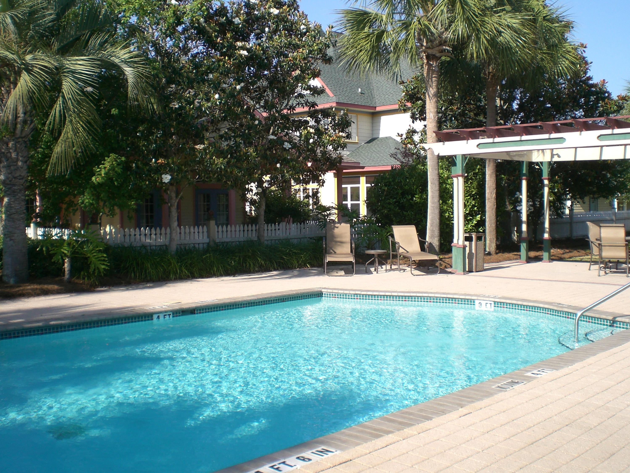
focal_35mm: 38
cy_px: 236
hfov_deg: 49.0
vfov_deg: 37.7
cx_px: 315
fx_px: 692
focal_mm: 6.3
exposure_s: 1/250
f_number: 4.4
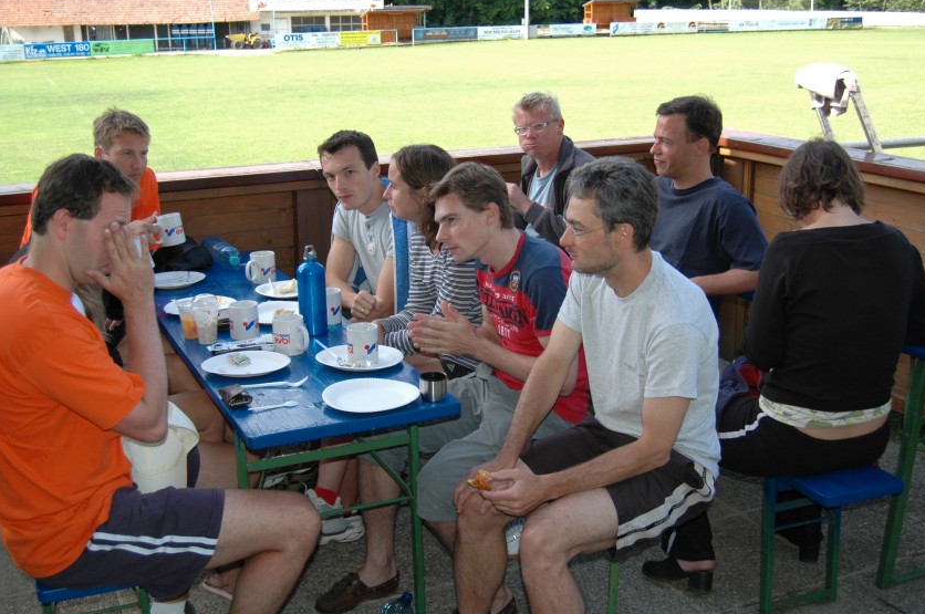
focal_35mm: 42
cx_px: 461
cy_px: 299
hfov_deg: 46.5
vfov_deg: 31.8
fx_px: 1078
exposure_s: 1/320
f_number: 4
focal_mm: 26
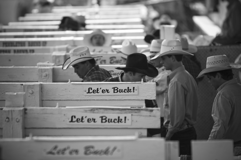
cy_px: 80
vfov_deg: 4.6
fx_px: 2006
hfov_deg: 6.9
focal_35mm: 300
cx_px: 120
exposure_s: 1/800
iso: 100
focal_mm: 200
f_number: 2.8
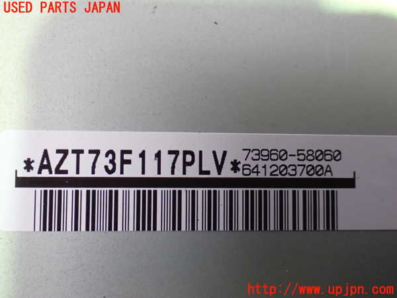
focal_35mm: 41
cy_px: 149
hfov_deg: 45.8
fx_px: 470
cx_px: 198
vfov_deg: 35.1
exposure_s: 1/40
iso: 1600
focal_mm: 7.31
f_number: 2.8
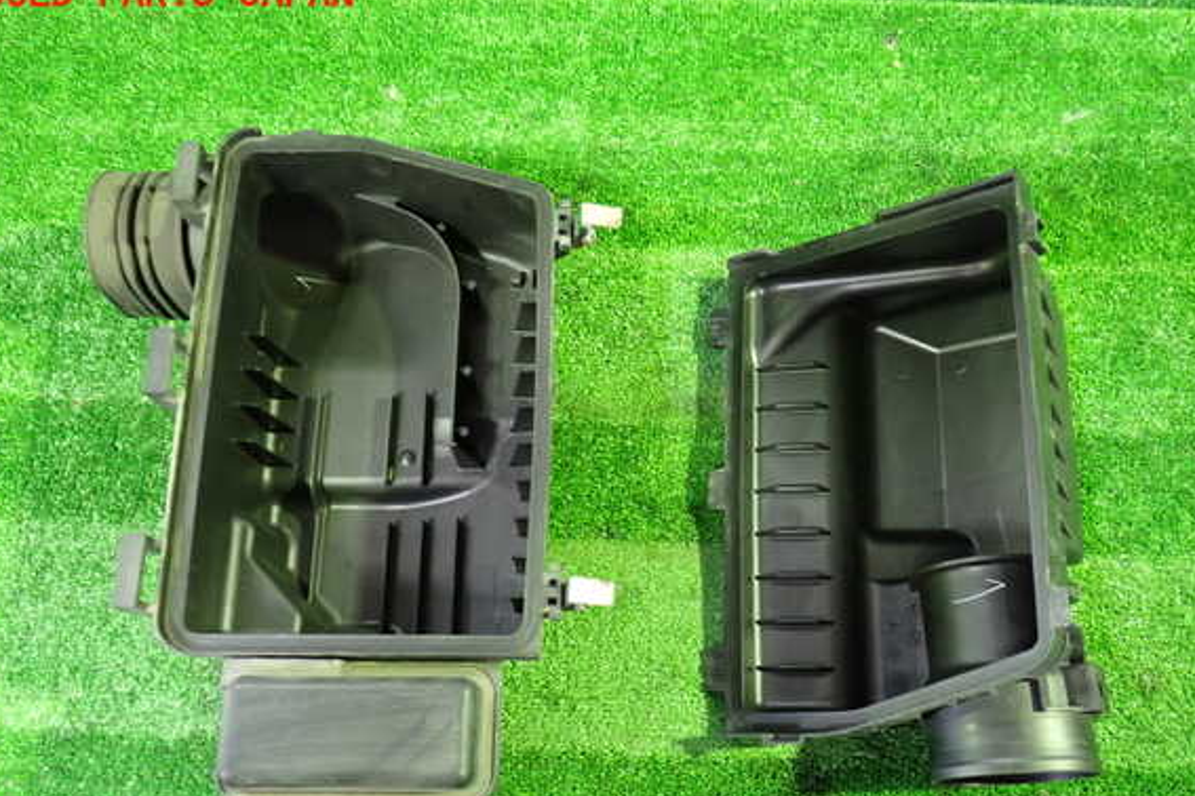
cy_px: 440
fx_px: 1095
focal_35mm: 33
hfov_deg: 57.2
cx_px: 603
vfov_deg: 39.9
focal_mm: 5.4
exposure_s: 1/15
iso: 800
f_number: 2.3
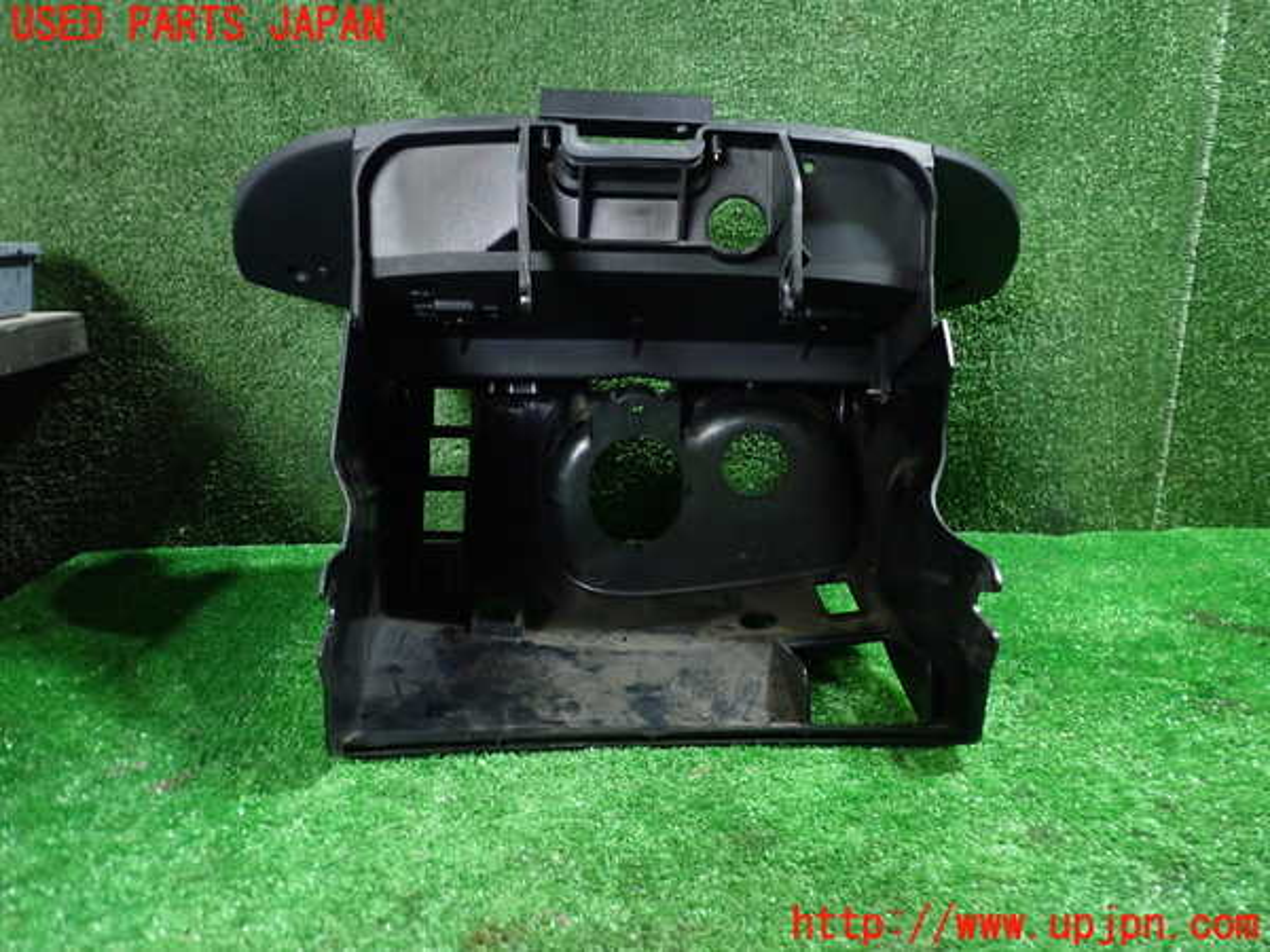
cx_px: 635
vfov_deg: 46.8
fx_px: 1101
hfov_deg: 60.0
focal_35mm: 30
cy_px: 476
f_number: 2.3
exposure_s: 1/30
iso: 640
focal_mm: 5.4
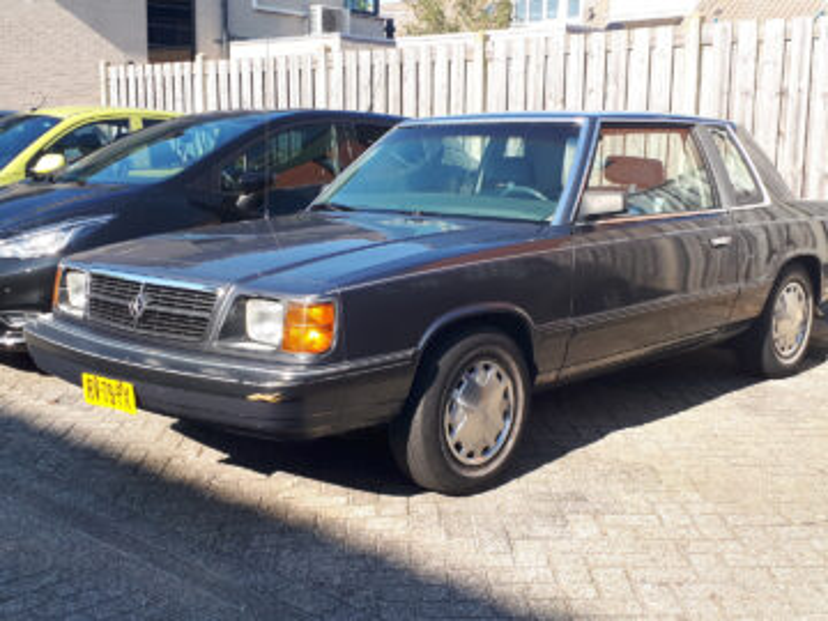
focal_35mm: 27
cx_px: 414
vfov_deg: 51.4
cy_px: 310
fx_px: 646
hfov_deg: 65.3
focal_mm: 3.6
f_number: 1.9
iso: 40
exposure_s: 1/483
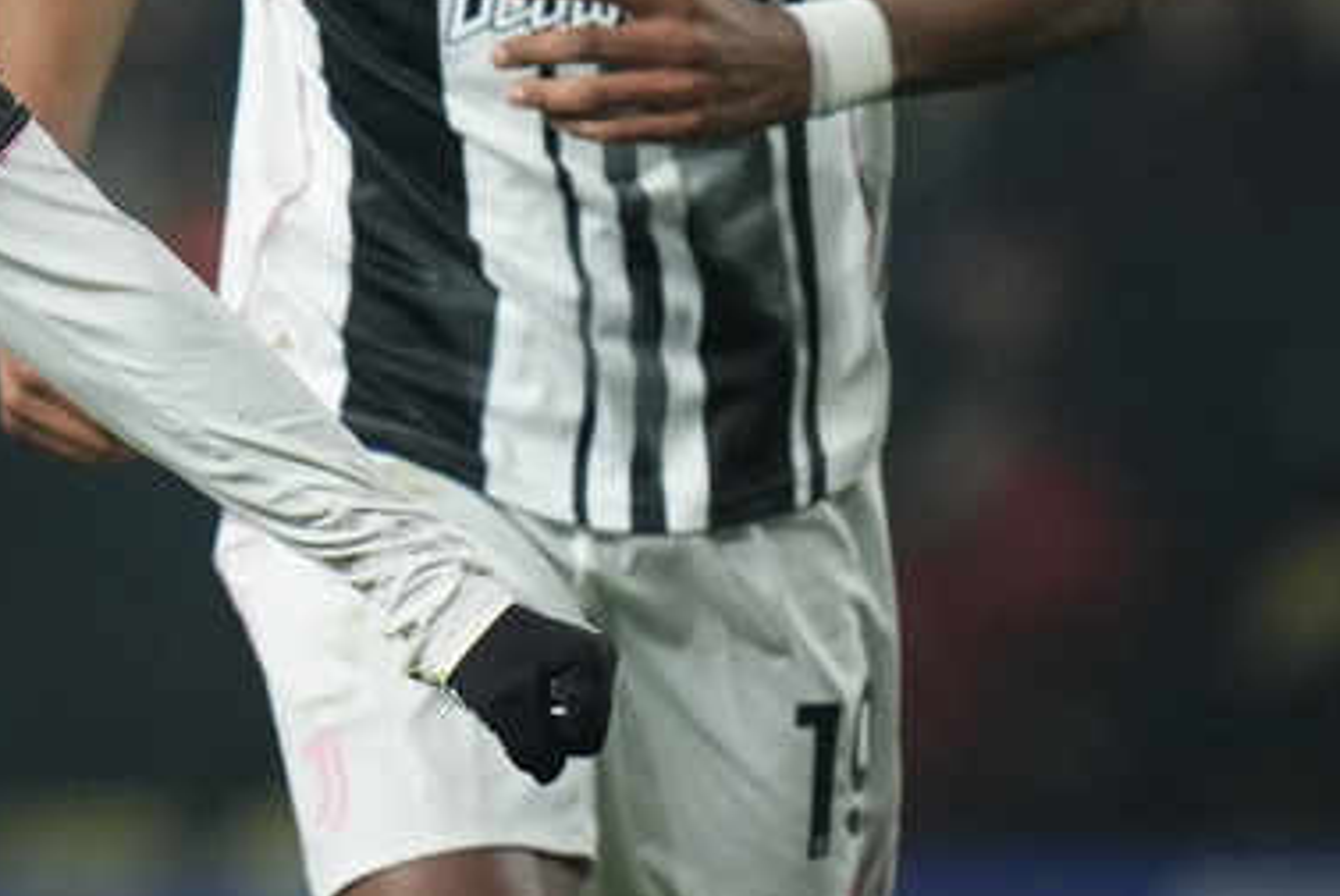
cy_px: -2
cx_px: -331
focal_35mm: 1086
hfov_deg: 1.9
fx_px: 40453
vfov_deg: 1.3
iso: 2500
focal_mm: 400
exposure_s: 1/1600
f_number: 3.2
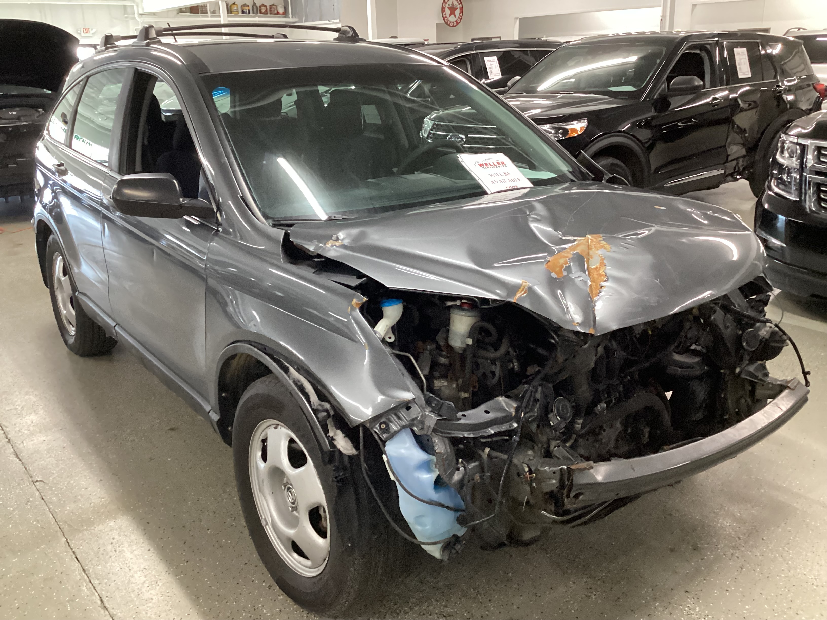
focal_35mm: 31
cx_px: 414
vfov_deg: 45.4
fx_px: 741
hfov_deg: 58.4
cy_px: 310
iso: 400
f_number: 2.4
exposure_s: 1/50
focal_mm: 3.3
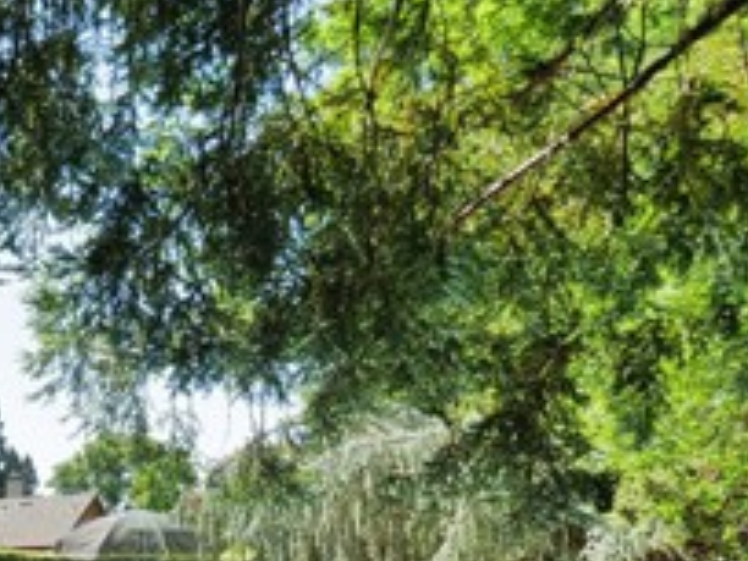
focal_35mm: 44
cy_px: 627
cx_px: -136
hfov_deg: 34.8
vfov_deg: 29.4
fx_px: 951
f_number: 4.5
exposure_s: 1/500
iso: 250
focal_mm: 7
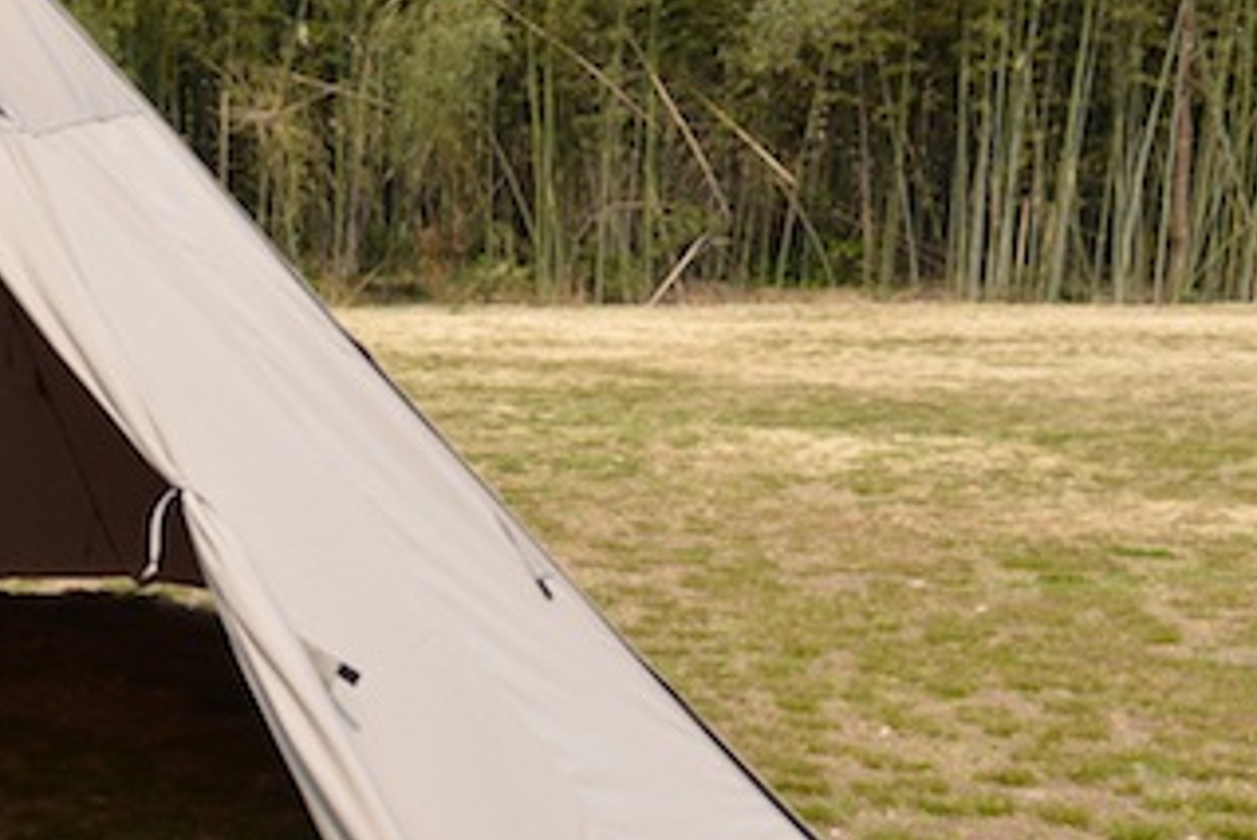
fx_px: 2445
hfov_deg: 26.9
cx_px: -59
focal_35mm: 70
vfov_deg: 19.2
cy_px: 708
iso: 400
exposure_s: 1/3200
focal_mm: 31
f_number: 4
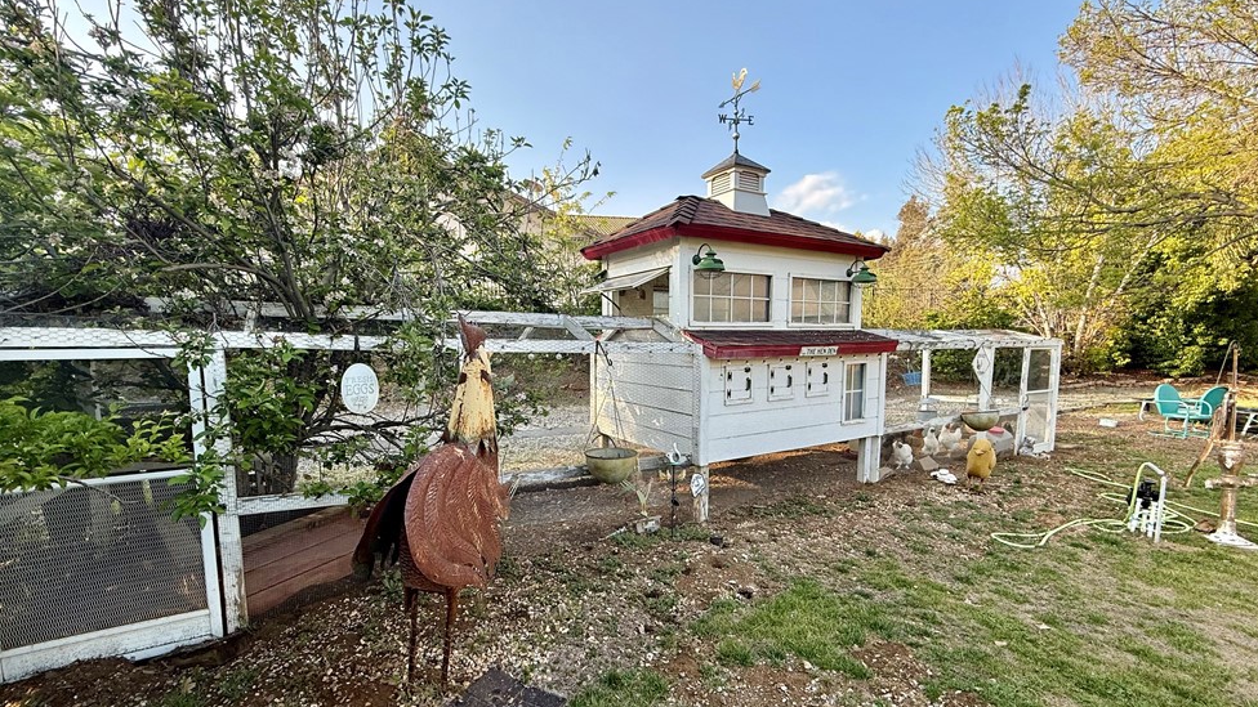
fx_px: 534
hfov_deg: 99.4
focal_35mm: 16
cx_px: 617
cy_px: 398
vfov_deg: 66.8
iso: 64
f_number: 2.2
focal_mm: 2.22
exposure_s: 1/353
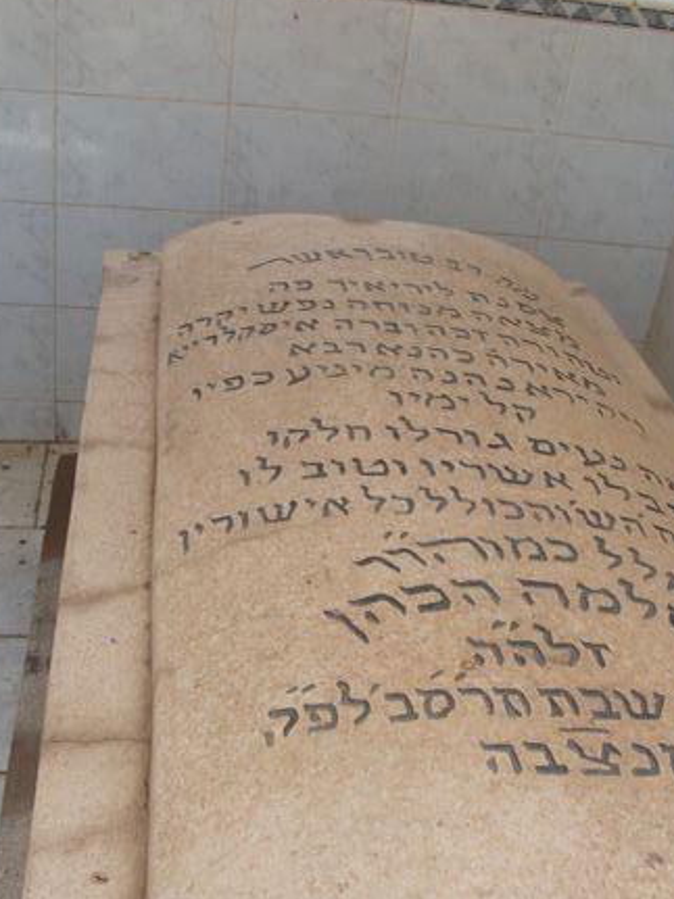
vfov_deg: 40.7
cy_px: 603
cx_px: 336
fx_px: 1195
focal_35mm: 46
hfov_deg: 31.5
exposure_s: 1/58.6
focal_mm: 5.7
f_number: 8.8
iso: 80
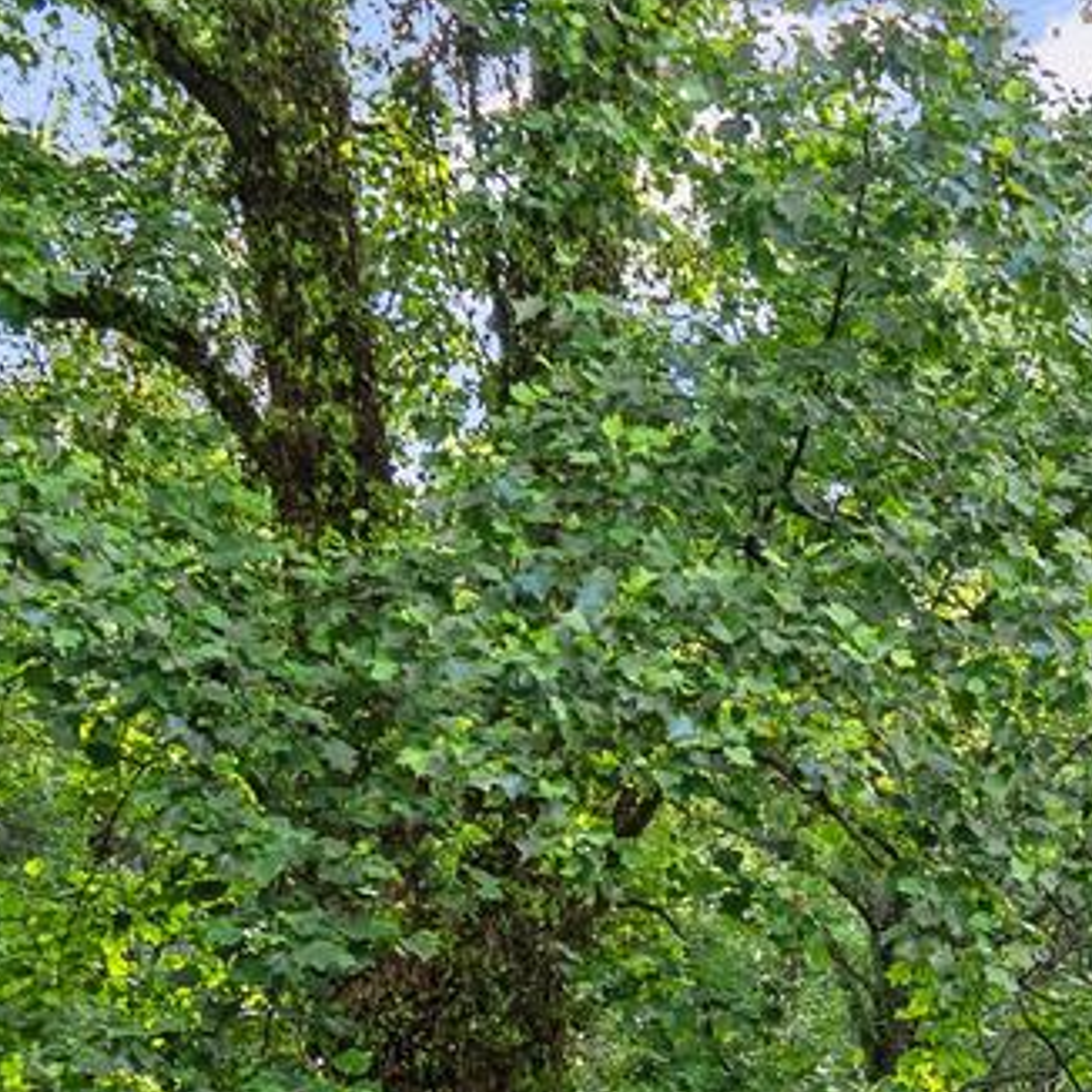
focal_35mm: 60
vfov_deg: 24.9
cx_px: 1206
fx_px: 2141
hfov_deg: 26.3
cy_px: 1419
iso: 320
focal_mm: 16
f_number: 4.5
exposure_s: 1/125
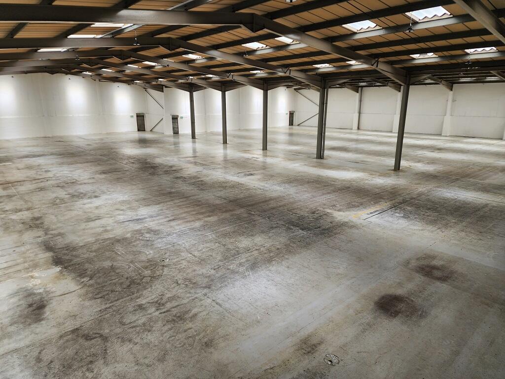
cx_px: 252
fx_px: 336
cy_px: 190
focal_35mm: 23
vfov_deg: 58.9
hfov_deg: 73.9
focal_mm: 6.4
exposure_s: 1/180
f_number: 1.8
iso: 20
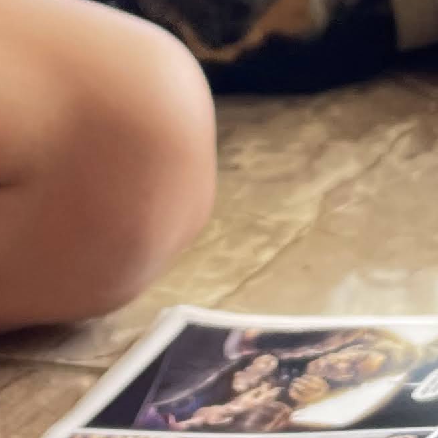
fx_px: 2018
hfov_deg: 12.4
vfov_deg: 12.0
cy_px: -136
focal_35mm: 141
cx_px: 113
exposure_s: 1/121
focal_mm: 4.2
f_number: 1.6
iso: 32
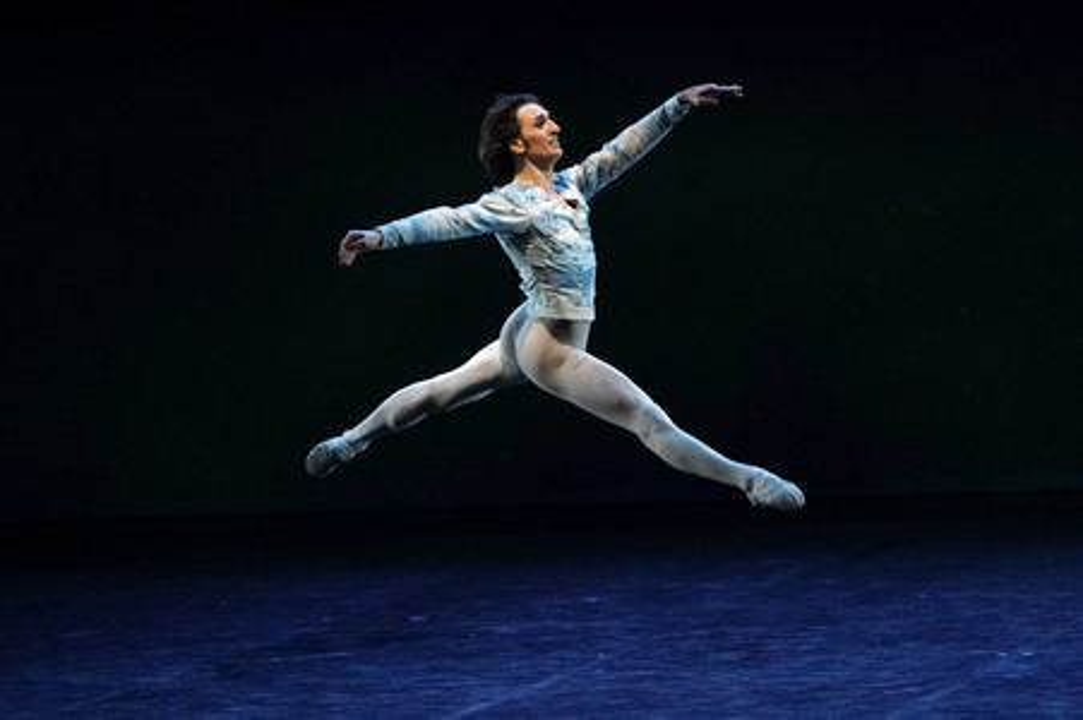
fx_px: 7305
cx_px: 542
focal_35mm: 243
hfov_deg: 8.5
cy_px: 360
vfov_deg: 5.6
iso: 6400
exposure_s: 1/500
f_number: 6.3
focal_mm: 243
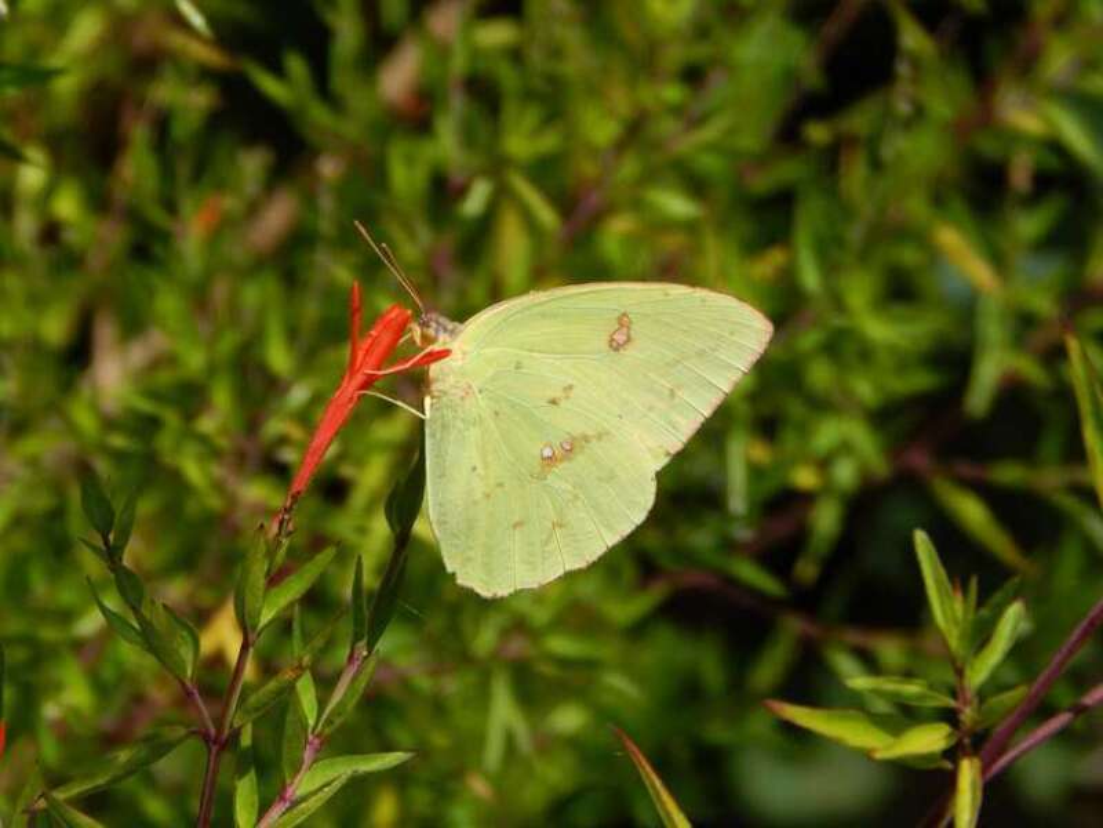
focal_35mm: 282
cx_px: 552
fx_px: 8986
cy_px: 414
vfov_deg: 5.3
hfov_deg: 7.0
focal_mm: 50.1
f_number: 5.7
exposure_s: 1/800
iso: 125
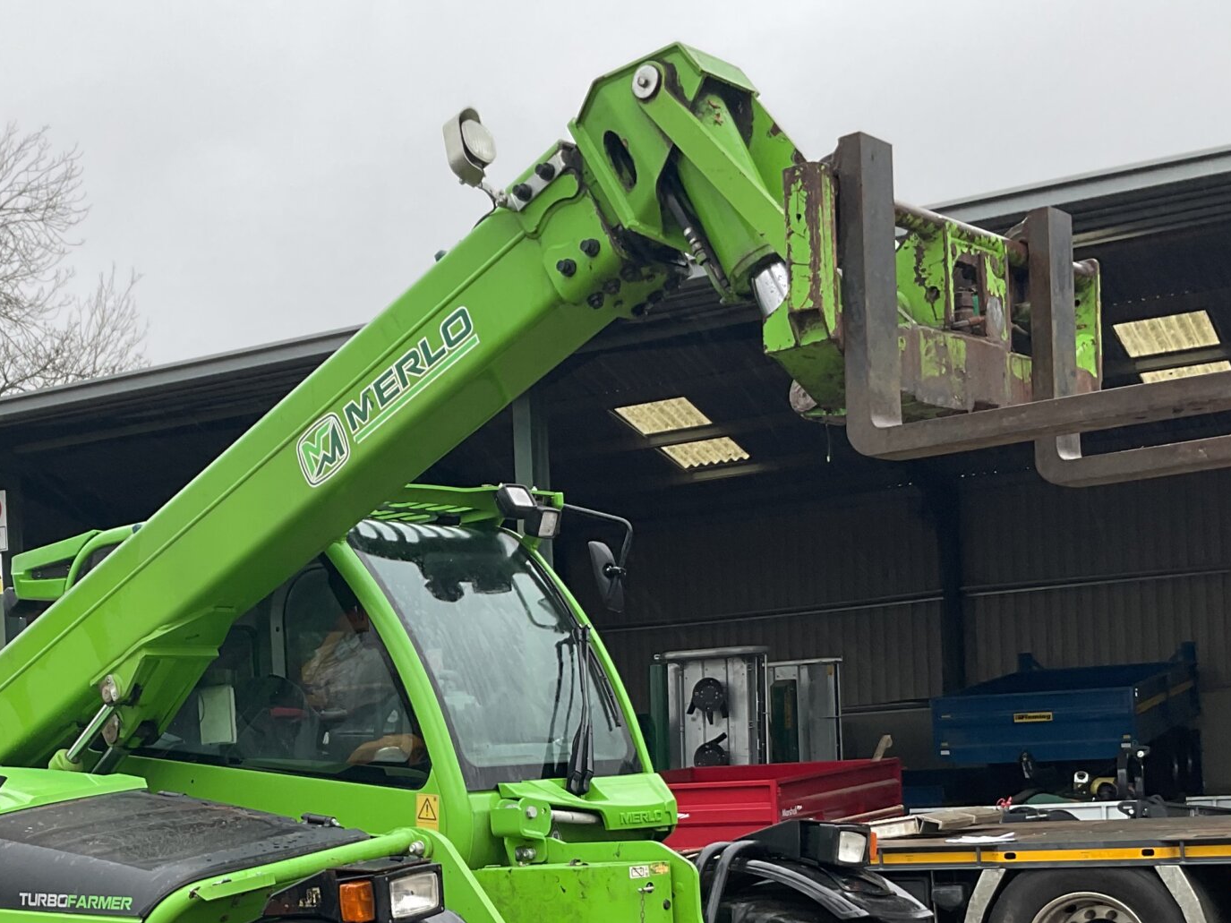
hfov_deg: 35.3
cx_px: 426
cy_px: 809
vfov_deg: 26.2
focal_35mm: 54
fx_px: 1920
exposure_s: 1/120
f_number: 1.8
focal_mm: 3
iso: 20
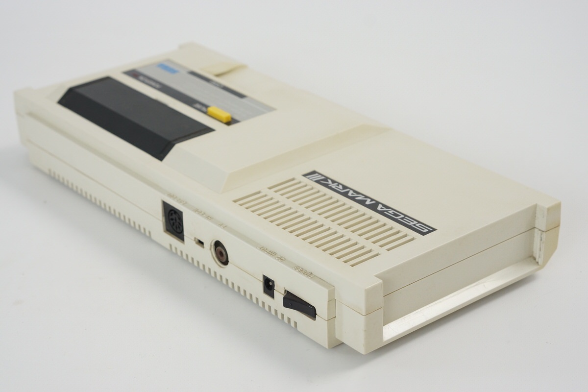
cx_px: 294
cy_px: 196
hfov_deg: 27.0
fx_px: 1225
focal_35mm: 75
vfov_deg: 18.2
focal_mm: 50
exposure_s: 1/80
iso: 640
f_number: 6.3
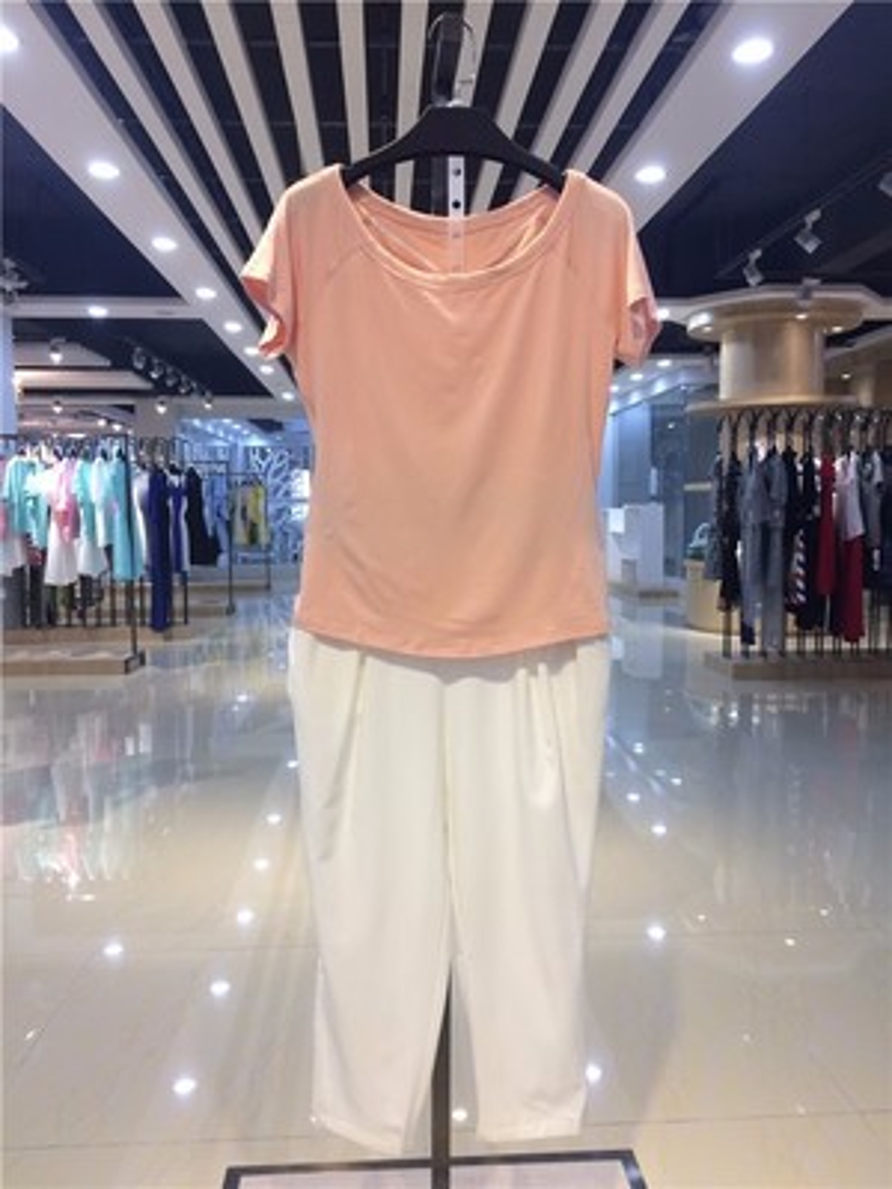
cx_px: 446
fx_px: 996
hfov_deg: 48.2
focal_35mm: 29
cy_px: 594
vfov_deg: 61.7
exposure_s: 1/33
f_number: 2.2
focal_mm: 4.15
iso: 40
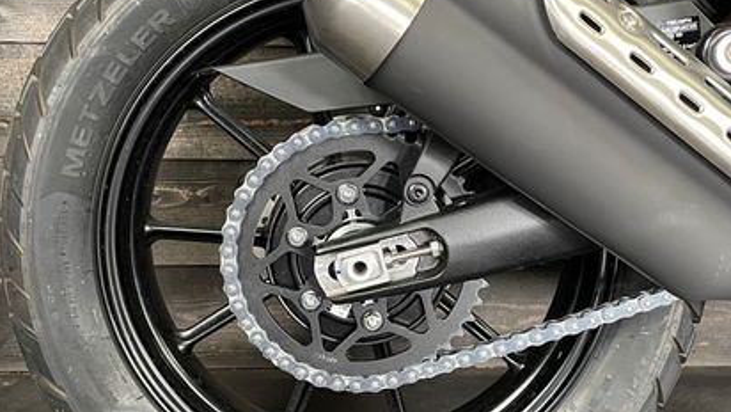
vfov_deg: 27.1
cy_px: 229
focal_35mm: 44
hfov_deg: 46.4
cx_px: 364
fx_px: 853
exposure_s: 1/33
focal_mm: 4.2
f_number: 1.6
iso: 400
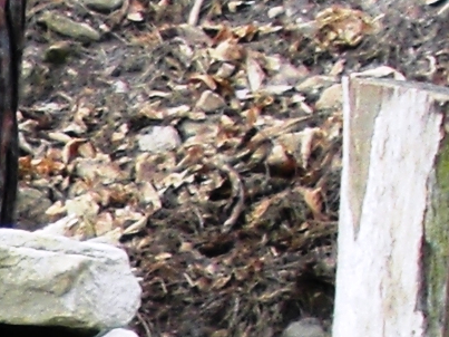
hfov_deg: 7.9
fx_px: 3060
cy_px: 801
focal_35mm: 236
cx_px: -546
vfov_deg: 6.0
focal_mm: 6.3
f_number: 2.8
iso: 50
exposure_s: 1/100
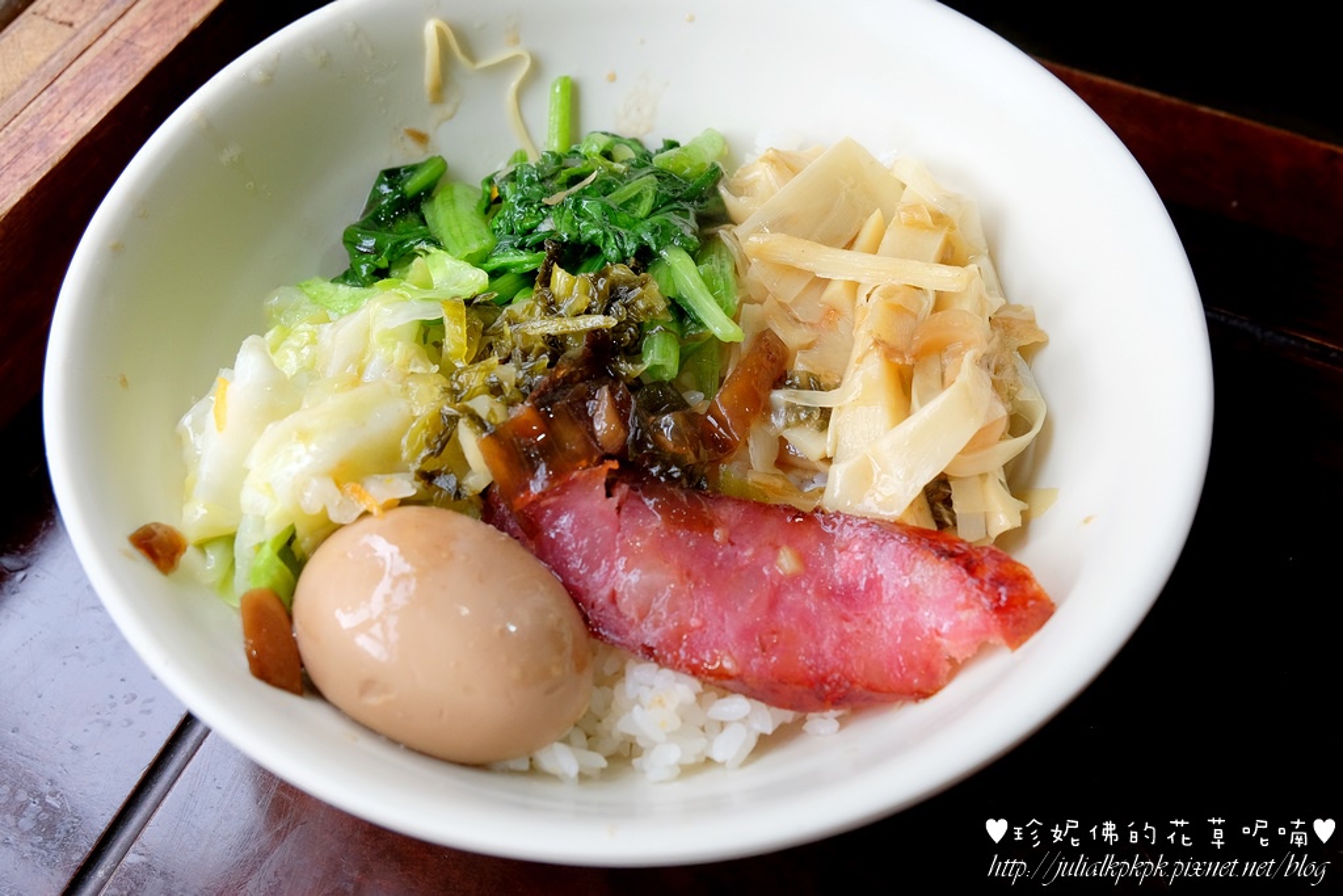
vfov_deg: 35.1
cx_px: 672
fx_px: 1418
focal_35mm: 38
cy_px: 448
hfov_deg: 50.7
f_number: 6.4
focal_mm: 25.6
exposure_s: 1/60
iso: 800
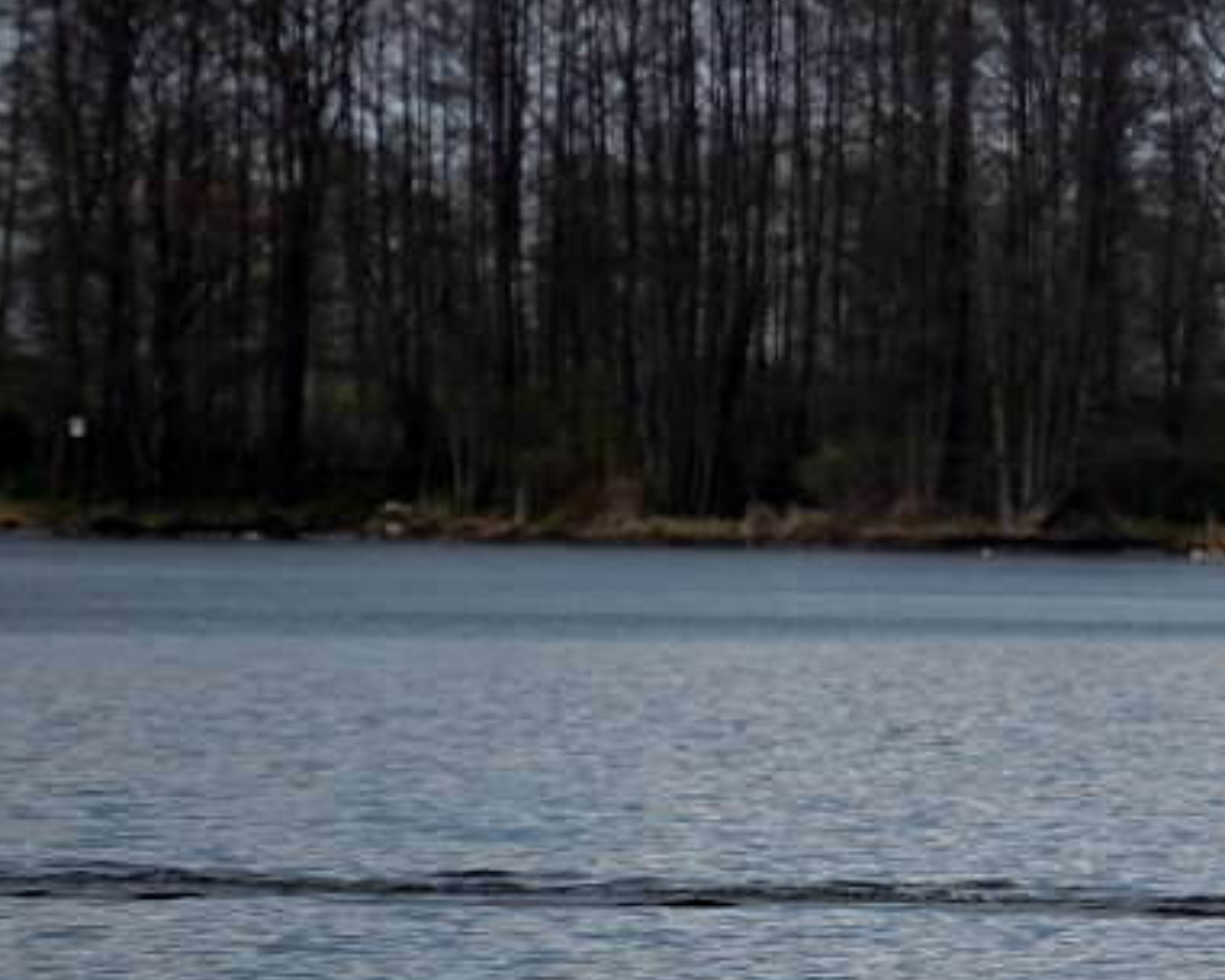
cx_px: 2283
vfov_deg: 2.3
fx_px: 24805
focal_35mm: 684
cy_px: 194
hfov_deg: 2.8
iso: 100
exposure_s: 1/1000
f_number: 5.6
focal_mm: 185
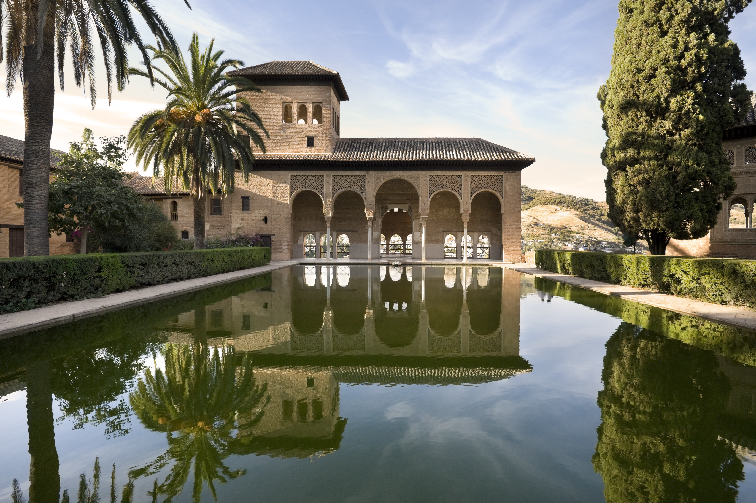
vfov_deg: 70.4
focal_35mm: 17
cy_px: 252
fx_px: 357
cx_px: 378
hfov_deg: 93.3
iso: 1600
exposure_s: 1/400
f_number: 10
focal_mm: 17
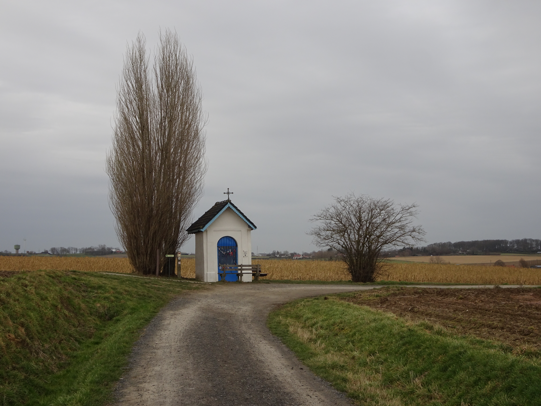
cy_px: 203
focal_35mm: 46
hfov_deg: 41.2
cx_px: 270
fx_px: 719
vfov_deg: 31.5
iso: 80
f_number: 4.5
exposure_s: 1/250
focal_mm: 7.87
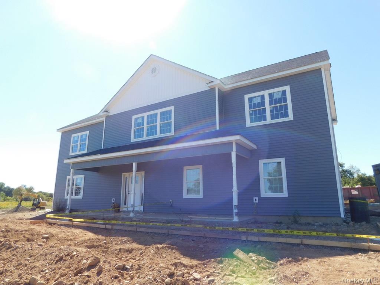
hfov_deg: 73.9
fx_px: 252
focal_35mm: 23
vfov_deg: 58.9
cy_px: 142
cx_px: 190
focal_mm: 4
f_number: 3
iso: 125
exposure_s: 1/800
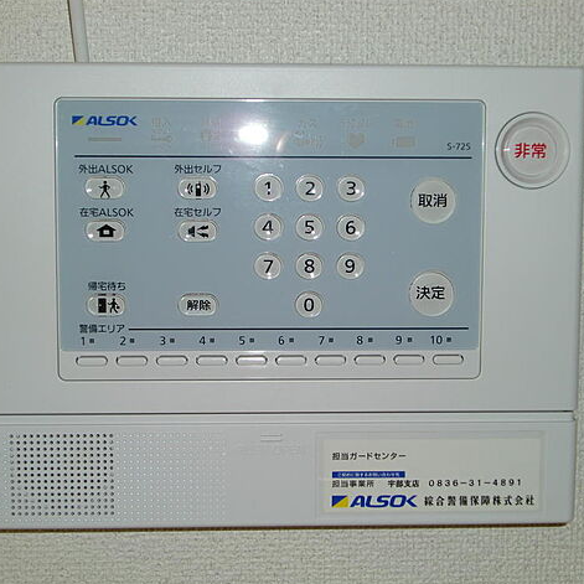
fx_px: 1260
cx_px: 280
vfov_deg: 26.1
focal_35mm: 66
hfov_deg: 26.1
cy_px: 291
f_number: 3.6
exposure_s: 1/60
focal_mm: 9.8
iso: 100
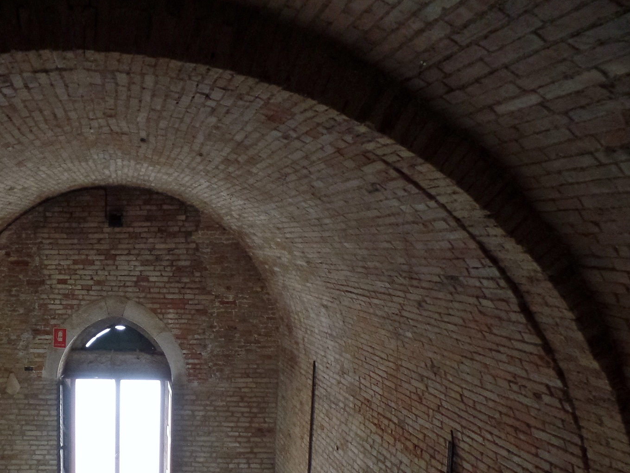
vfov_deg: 35.8
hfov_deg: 45.3
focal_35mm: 39
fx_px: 710
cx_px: 119
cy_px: 369
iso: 400
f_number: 2.8
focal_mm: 4.1
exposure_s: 1/20
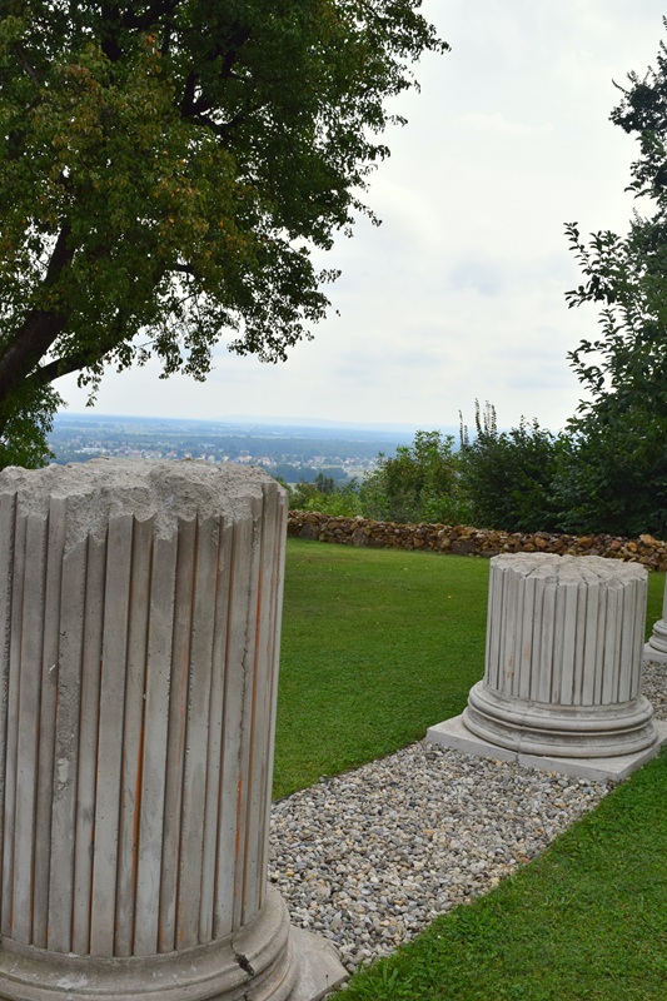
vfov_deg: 53.1
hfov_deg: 36.9
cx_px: 334
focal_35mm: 36
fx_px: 1001
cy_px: 500
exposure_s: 1/500
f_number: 11
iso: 280
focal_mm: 24
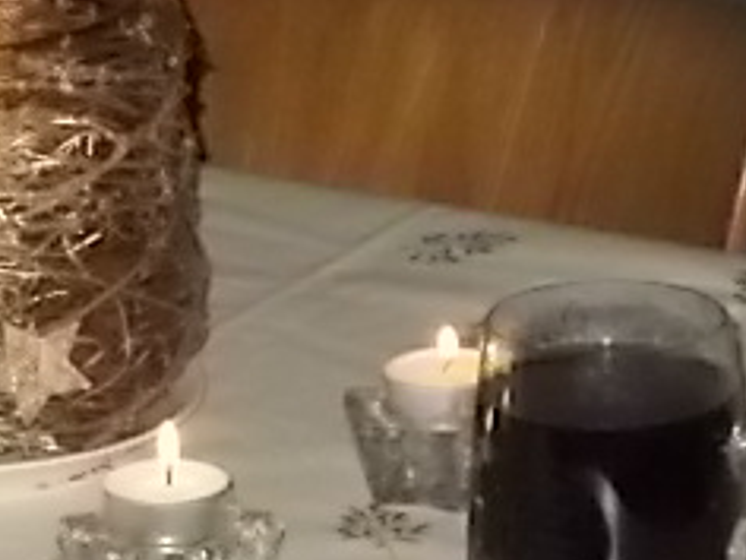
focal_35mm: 307
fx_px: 6616
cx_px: 149
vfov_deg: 4.8
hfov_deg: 6.4
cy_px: 402
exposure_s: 1/60
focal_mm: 20.1
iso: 800
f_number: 6
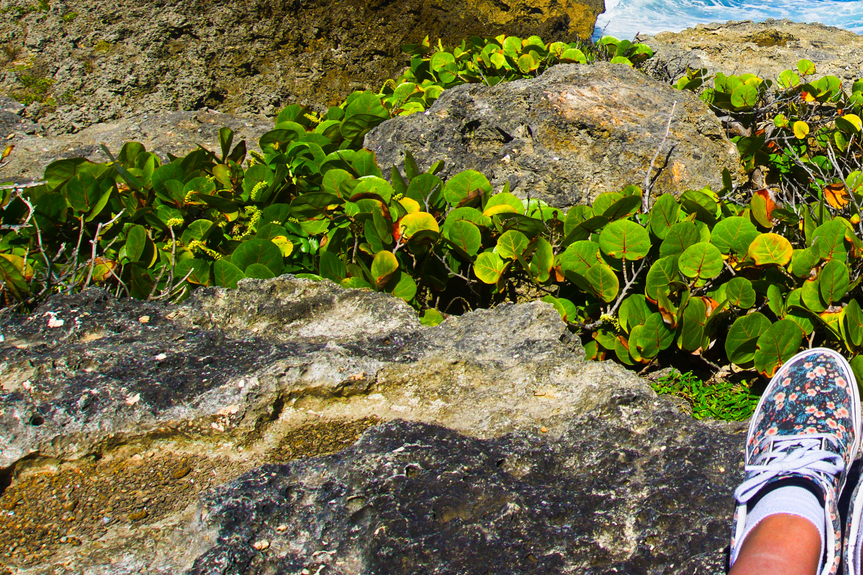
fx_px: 1174
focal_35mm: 49
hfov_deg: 36.7
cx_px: 839
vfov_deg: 26.6
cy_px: 65
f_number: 11
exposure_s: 1/320
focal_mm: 16
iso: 100
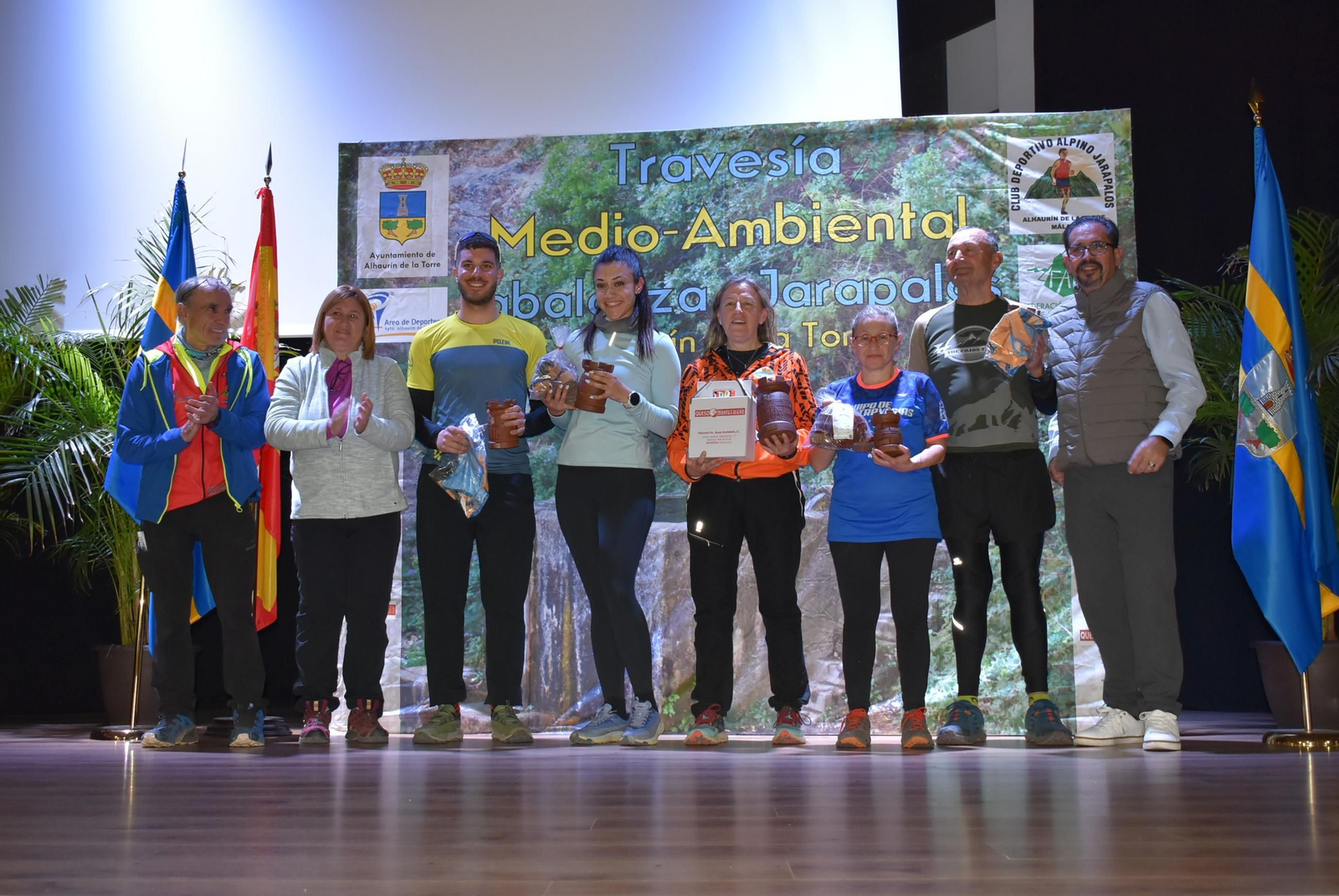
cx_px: 670
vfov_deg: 34.3
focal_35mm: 39
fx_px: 1452
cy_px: 448
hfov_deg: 49.5
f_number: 4
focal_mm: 26
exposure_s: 1/60
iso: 1000
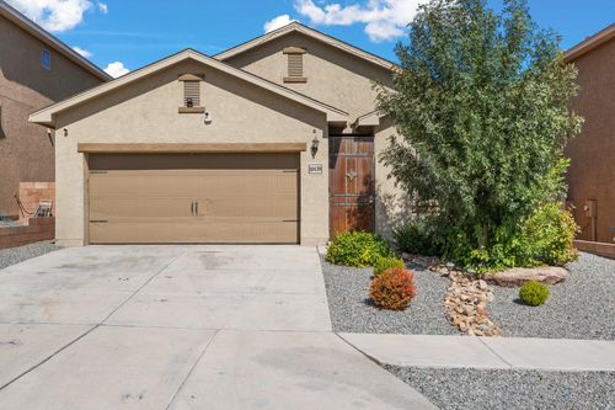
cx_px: 308
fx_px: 564
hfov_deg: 57.2
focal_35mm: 33
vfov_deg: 39.9
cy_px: 205
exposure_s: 1/320
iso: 320
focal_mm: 33
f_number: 9
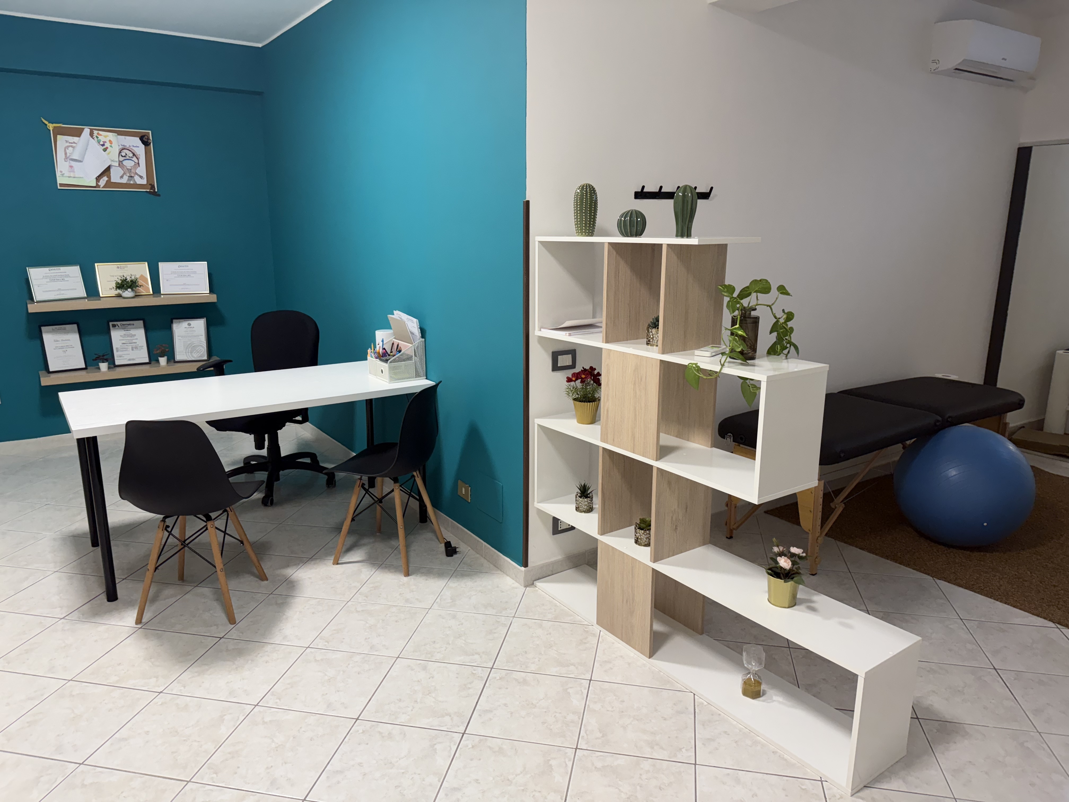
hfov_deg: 71.6
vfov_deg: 56.8
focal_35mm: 24
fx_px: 741
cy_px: 401
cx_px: 534
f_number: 1.78
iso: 200
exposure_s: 1/100
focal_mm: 6.76
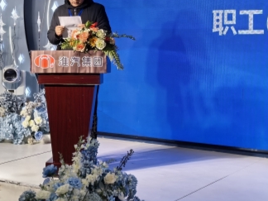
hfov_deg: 35.4
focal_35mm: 52
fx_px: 403
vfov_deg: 27.7
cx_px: 222
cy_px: 51
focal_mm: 5.75
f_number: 4
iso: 200
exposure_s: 1/100
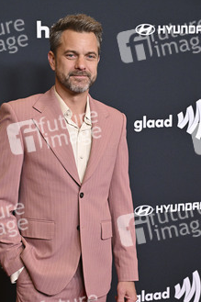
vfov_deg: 25.6
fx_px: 662
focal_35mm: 79
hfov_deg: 17.2
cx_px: 81
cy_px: 179
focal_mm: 65
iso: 4000
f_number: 5.6
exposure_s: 1/250
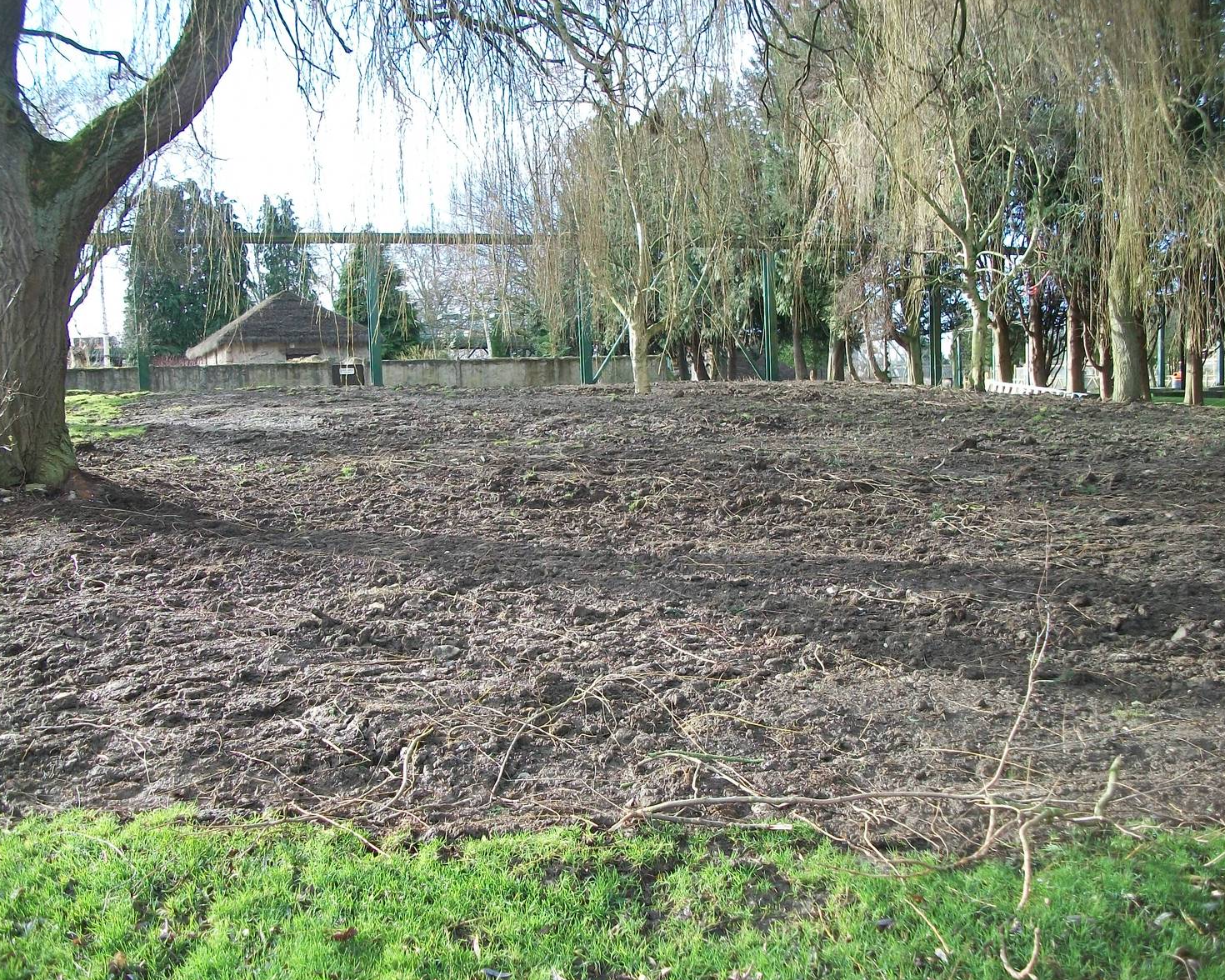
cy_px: 482
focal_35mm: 34
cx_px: 580
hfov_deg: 52.8
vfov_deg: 43.4
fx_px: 1233
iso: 80
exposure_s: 1/160
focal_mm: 5.7
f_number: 2.9
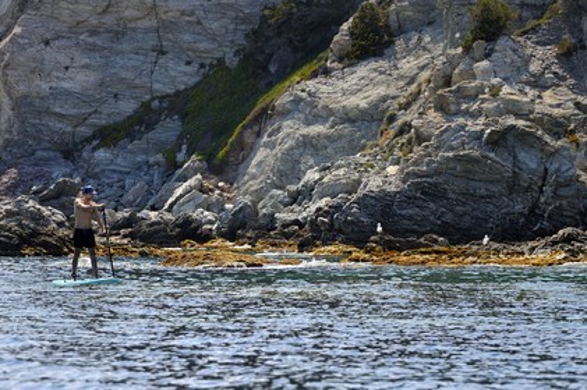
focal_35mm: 170
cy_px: 195
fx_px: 2770
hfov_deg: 12.1
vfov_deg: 8.1
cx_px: 294
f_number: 6.3
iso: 200
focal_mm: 170
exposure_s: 1/640
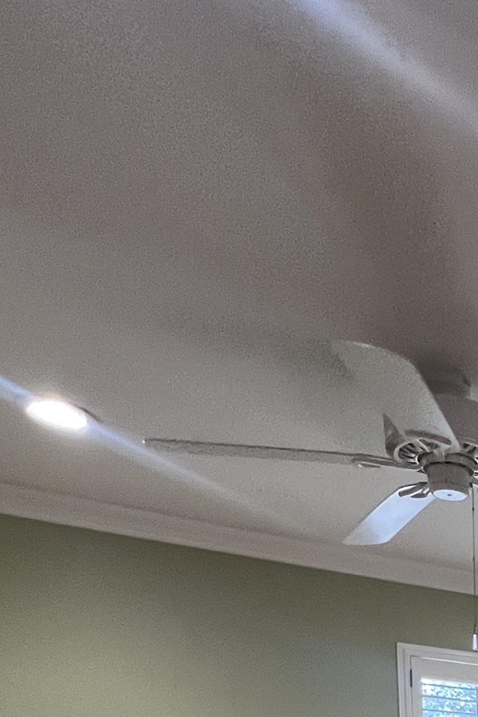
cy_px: 977
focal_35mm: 40
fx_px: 797
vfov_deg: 32.7
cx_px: 696
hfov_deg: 25.8
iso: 250
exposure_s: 1/120
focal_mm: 1.57
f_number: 1.8
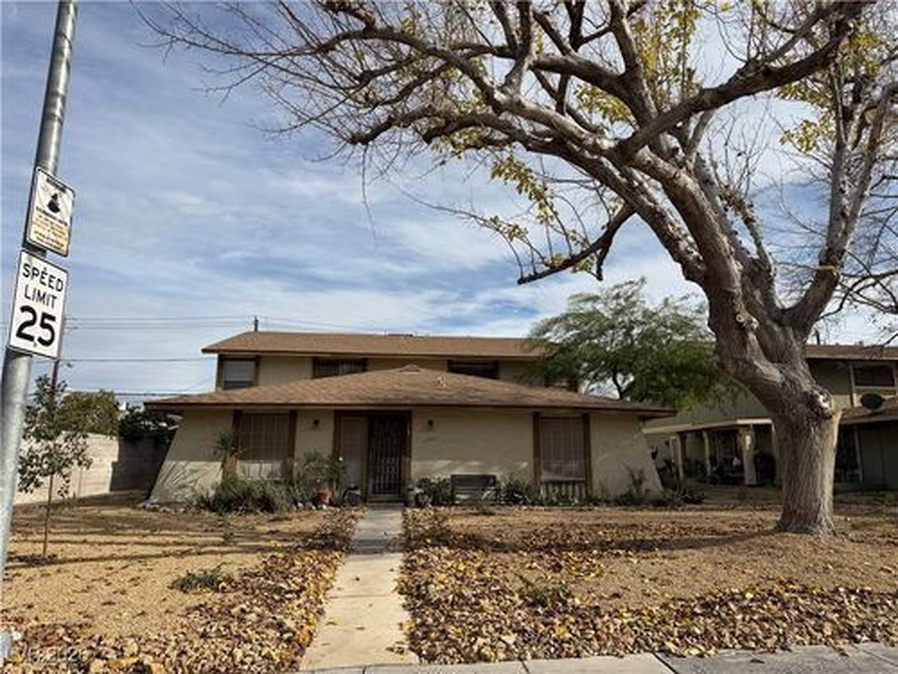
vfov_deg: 56.8
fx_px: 623
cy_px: 337
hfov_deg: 71.6
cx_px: 449
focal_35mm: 24
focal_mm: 6.76
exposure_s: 1/6711
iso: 80
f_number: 1.78
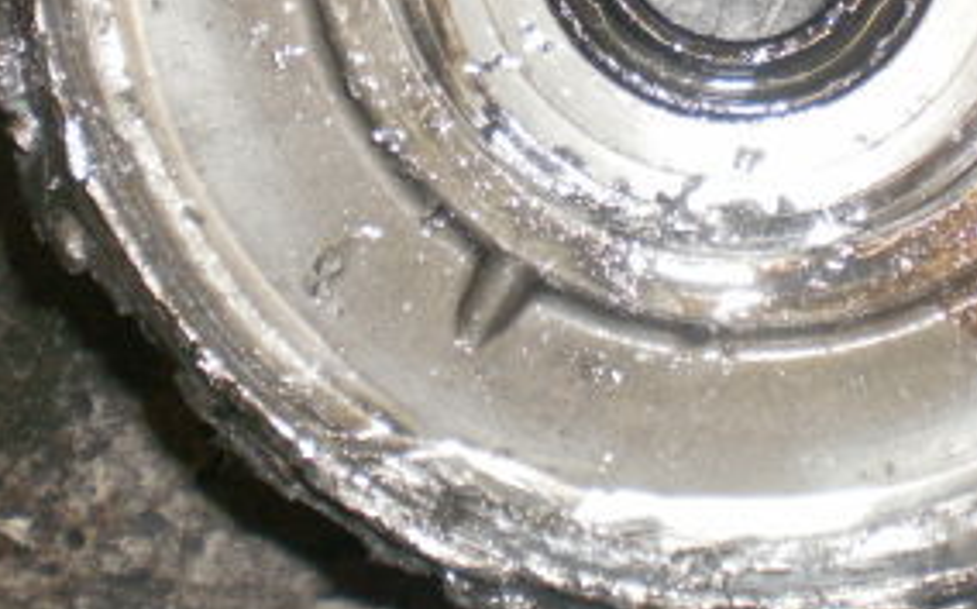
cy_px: -38
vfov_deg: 14.8
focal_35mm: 86
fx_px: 2288
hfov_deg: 24.0
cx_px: 647
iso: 125
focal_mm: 6.3
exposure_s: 1/30
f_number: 3.1
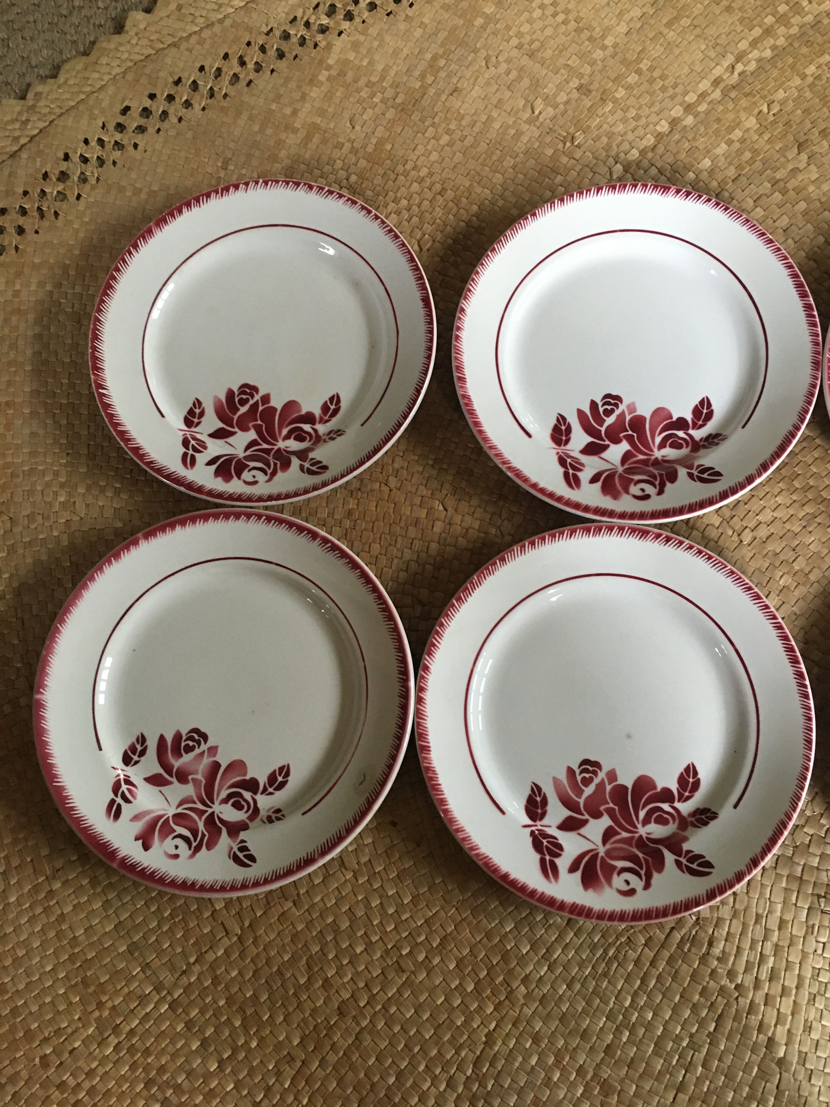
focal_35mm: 29
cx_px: 415
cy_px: 554
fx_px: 927
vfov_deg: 61.7
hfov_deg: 48.2
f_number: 2.2
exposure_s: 1/33
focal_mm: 4.15
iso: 200
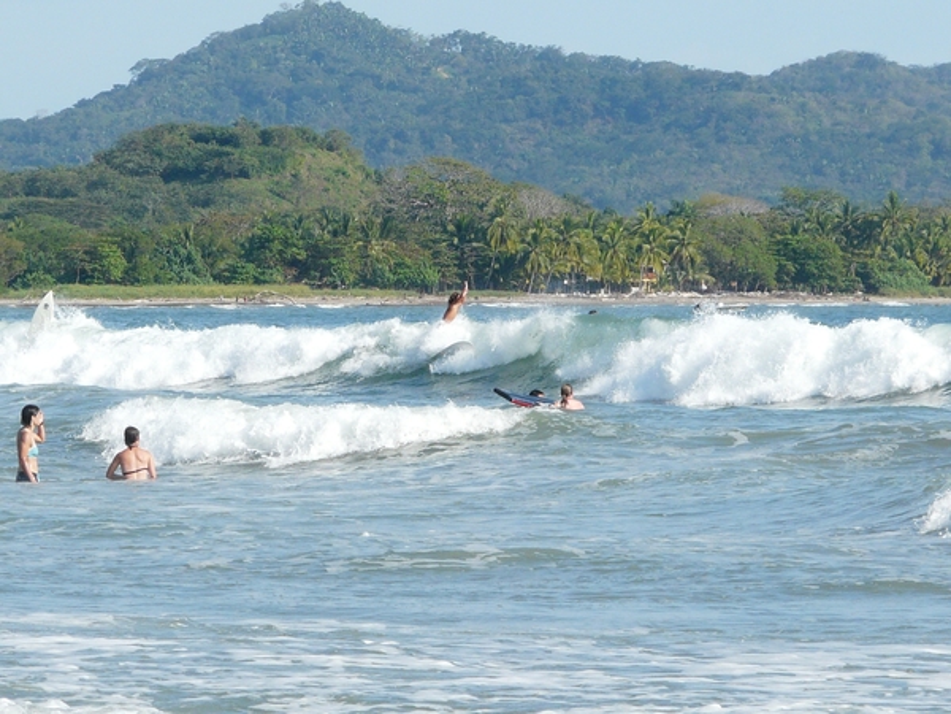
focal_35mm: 347
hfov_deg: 5.7
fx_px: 9533
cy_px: 357
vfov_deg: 4.3
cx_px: 476
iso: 100
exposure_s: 1/500
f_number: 5.6
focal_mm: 35.9
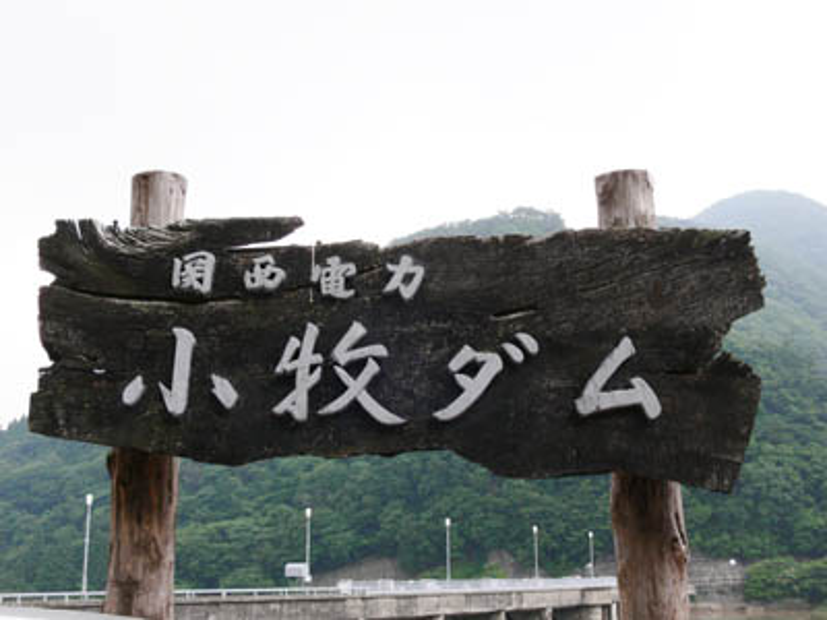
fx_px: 1075
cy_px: 310
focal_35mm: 45
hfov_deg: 42.1
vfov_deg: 32.2
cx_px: 414
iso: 80
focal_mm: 9.6
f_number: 5
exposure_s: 1/125
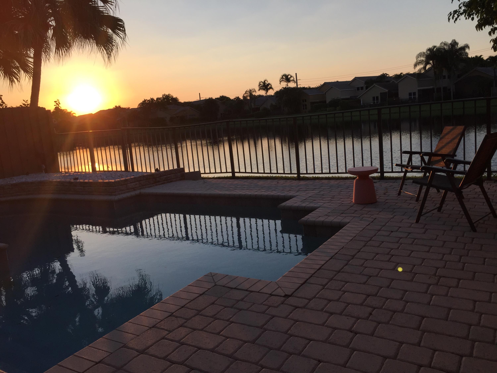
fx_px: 416
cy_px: 186
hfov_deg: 61.7
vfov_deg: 48.2
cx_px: 248
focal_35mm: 29
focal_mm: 4.15
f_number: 2.2
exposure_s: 1/1068
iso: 32
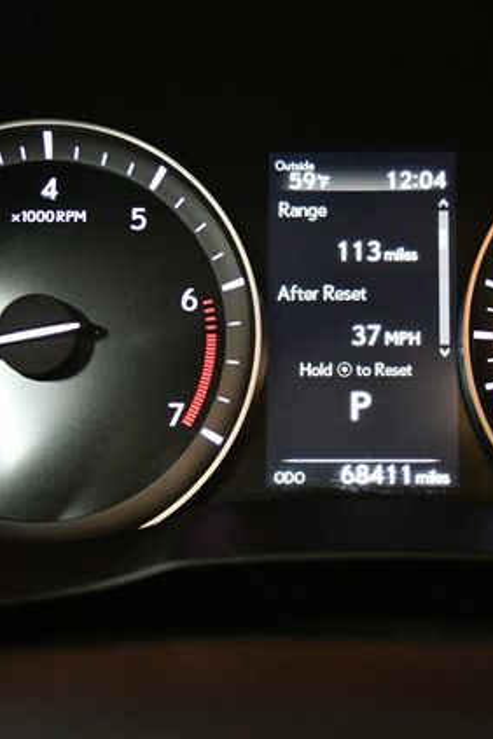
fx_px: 1212
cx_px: 362
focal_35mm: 59
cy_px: 370
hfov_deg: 22.8
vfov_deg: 33.9
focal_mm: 26
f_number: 4.2
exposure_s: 1/60
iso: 4500
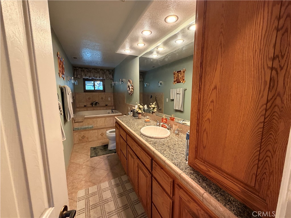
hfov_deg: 102.1
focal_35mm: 14
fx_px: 118
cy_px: 109
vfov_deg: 85.7
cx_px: 146
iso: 250
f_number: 2.2
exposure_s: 1/60
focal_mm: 2.22
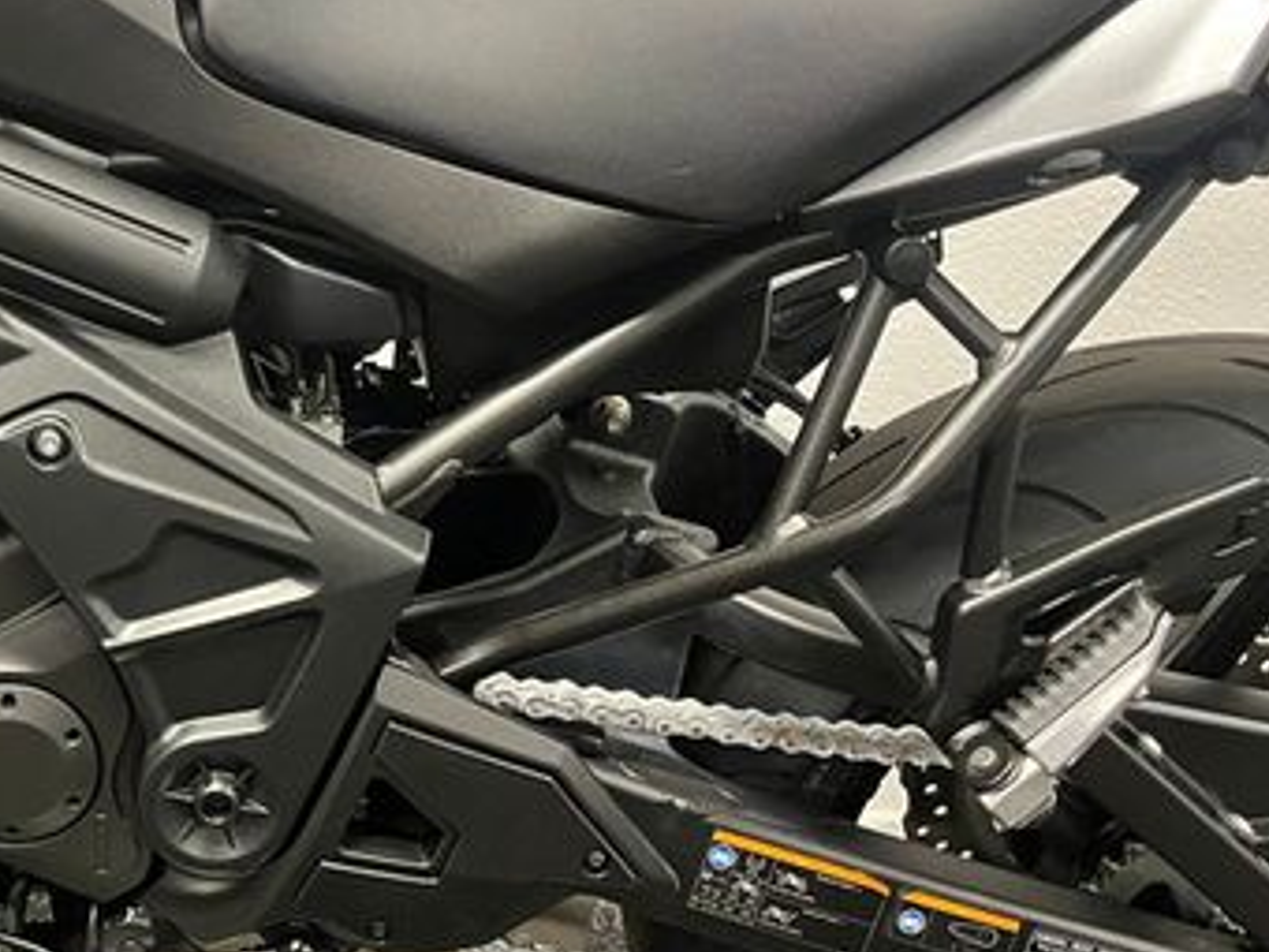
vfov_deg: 29.1
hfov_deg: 37.2
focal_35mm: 49
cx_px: 205
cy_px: 217
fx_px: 1796
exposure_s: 1/50
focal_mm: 5.1
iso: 400
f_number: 1.6
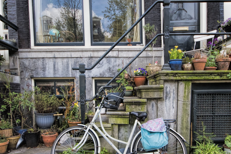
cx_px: 127
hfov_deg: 75.1
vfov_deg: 54.4
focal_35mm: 23
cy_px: 80
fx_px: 150
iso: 1000
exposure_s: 1/1600
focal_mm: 11.5
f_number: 4.8
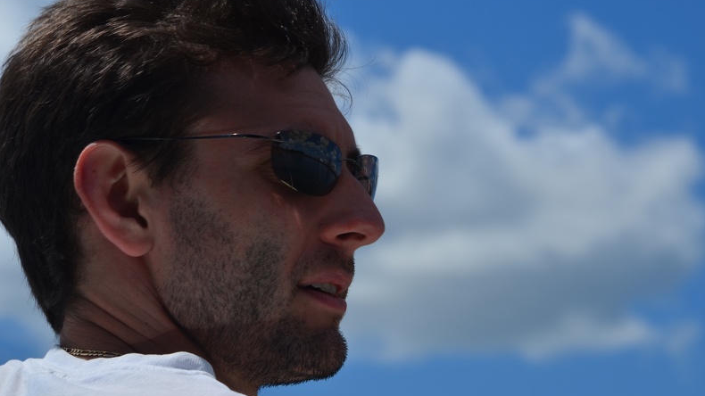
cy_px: 213
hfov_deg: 11.0
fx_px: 3673
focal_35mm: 197
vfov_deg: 6.2
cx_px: 352
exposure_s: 1/320
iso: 100
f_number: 13
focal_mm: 125
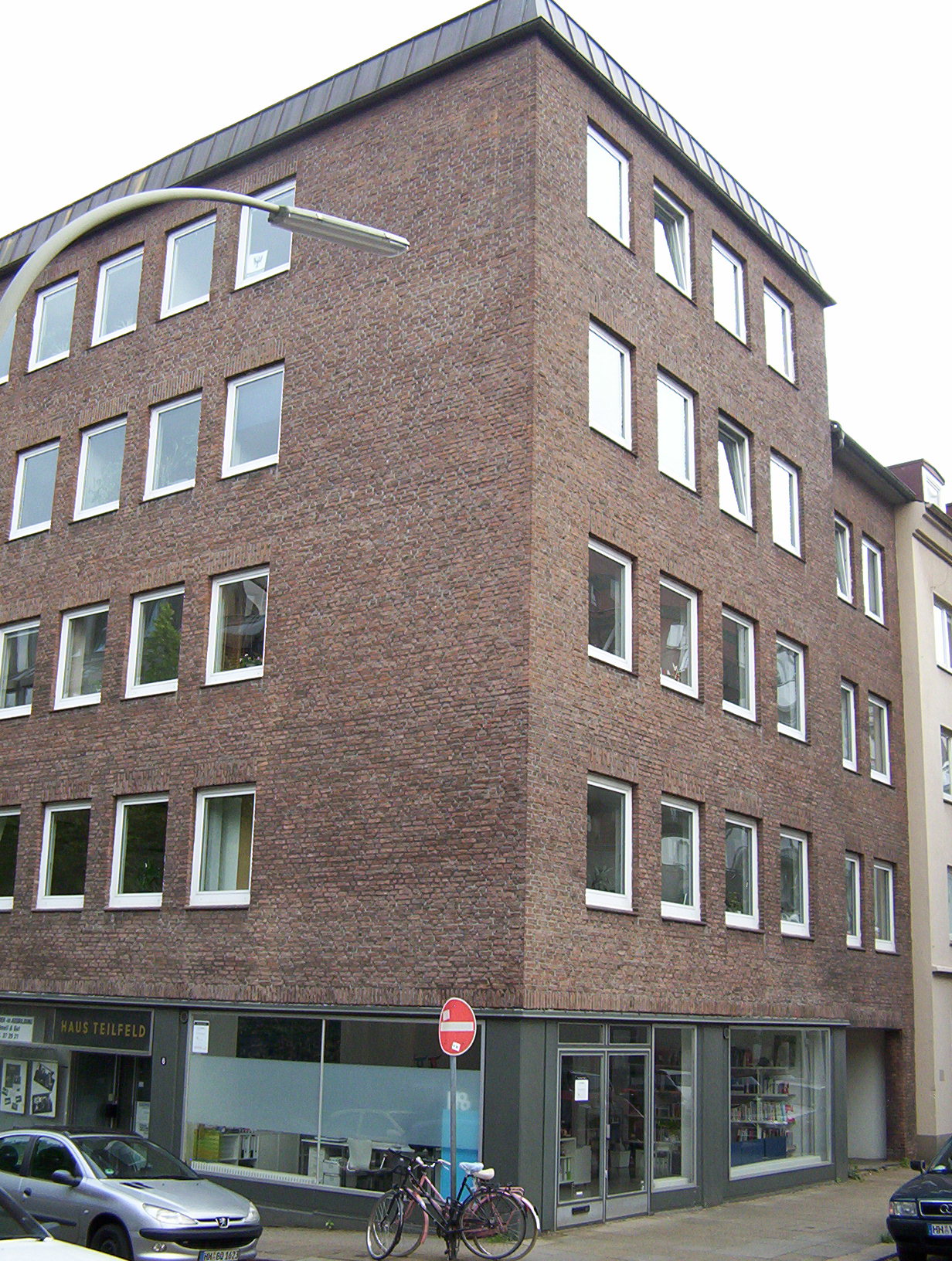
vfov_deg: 47.8
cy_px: 630
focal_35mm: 39
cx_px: 476
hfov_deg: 37.0
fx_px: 1424
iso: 100
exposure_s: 1/110
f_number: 3.84
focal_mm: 5.26
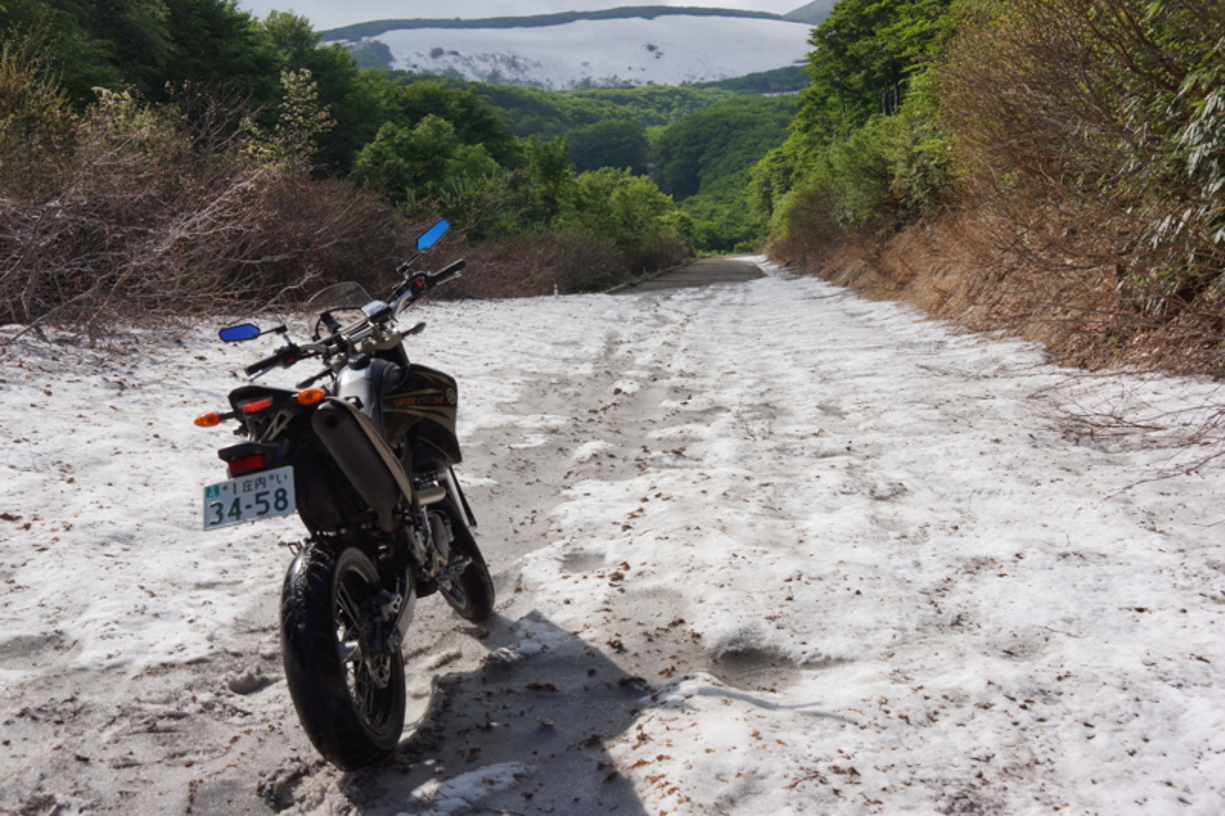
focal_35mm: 42
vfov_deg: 31.9
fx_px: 1429
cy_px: 408
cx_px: 612
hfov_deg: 46.4
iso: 100
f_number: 8
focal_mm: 28
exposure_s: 1/400
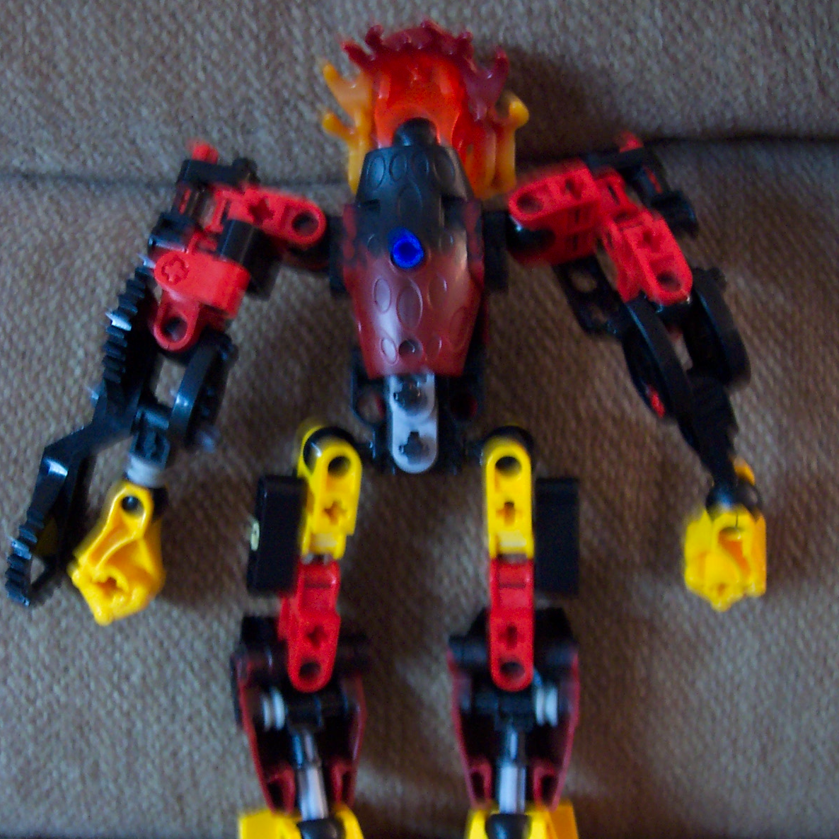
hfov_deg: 34.7
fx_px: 1344
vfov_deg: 34.7
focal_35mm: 49
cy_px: 450
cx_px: 422
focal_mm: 8
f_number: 2.8
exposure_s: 1/8
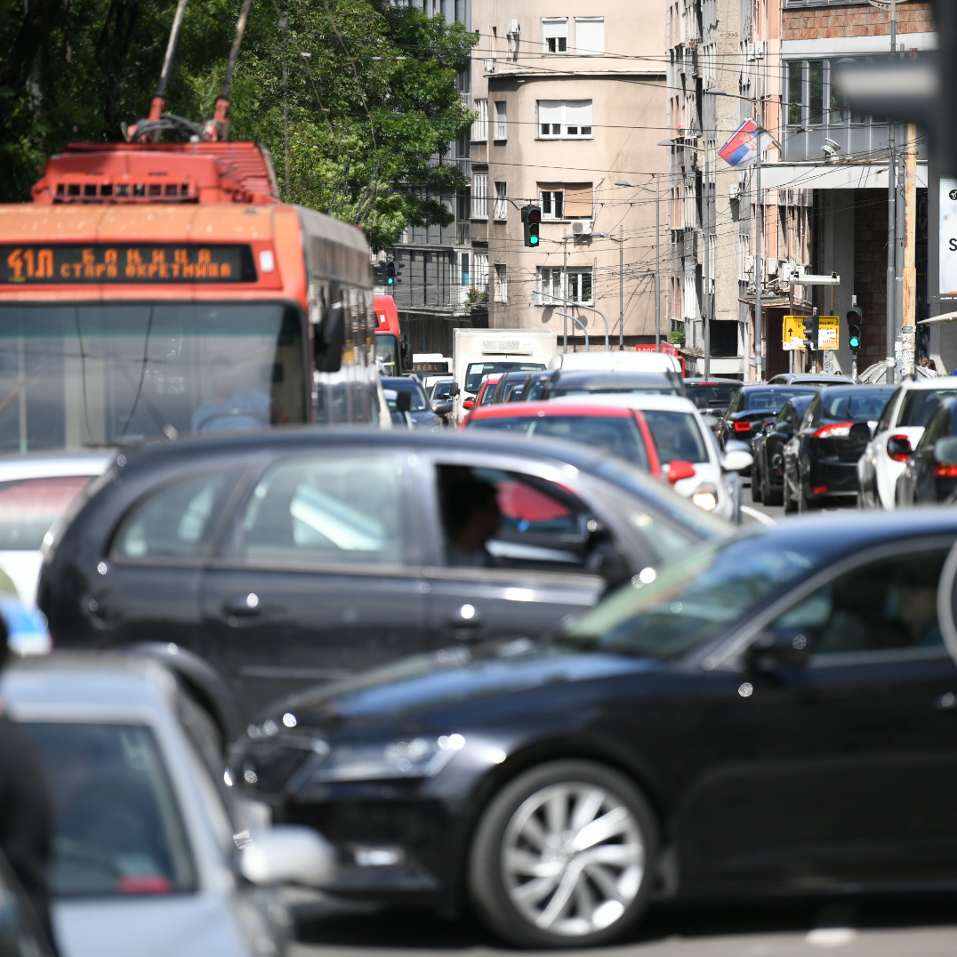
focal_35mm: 224
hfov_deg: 7.8
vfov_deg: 7.8
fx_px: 7006
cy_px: 478
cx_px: 568
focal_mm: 175
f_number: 2.8
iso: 500
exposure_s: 1/8000
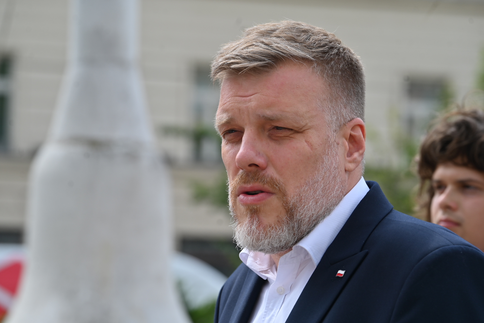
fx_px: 1949
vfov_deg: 9.5
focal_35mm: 145
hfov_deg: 14.2
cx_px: 242
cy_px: 162
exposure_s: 1/400
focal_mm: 145
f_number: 6.3
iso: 100
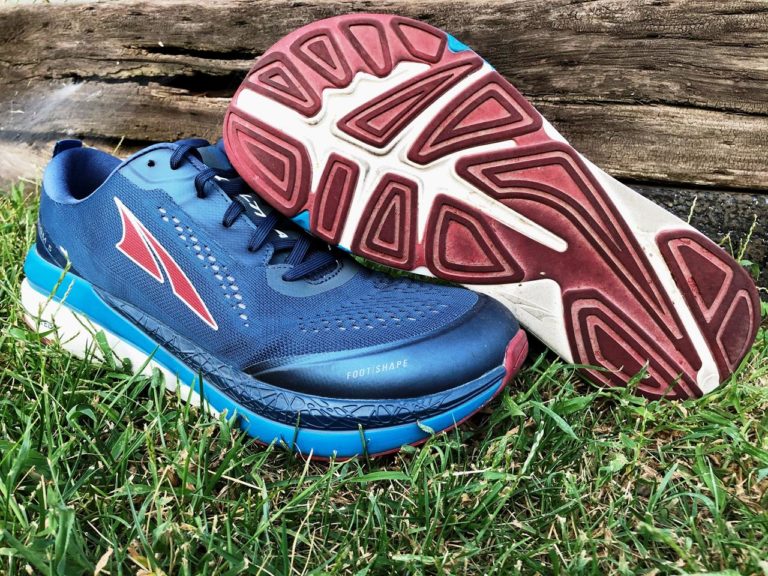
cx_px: 384
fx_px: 621
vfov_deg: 49.7
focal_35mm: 28
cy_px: 288
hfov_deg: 63.4
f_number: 1.8
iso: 32
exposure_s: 1/24
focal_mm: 3.99
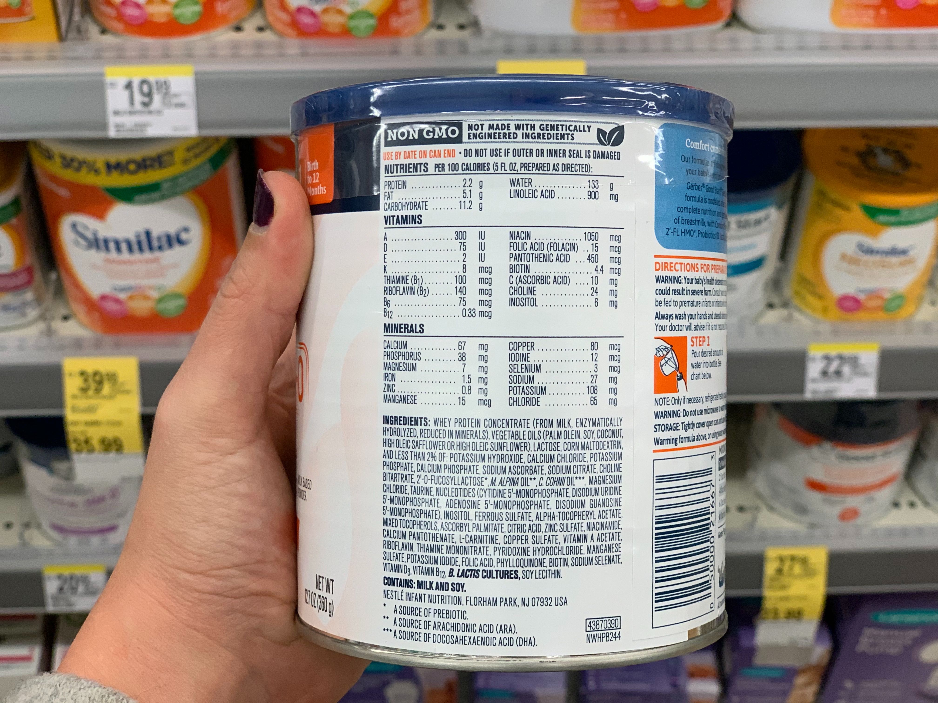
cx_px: 469
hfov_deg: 36.8
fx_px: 1409
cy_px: 352
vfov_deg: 28.0
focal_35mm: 52
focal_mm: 6
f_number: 2.4
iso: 125
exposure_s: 1/120
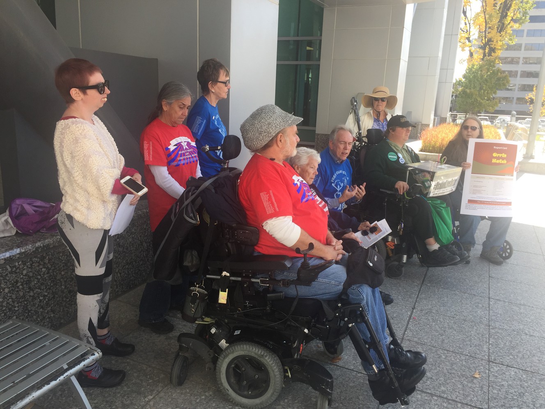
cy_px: 204
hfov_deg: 61.7
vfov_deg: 48.2
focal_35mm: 29
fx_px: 457
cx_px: 272
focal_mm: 4.15
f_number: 2.2
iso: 32
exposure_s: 1/356
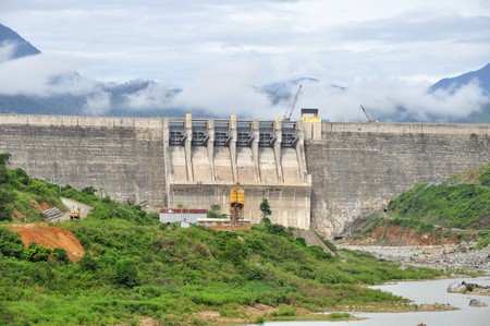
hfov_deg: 13.1
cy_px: 163
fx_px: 2141
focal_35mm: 158
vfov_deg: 8.7
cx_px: 245
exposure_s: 1/1250
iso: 800
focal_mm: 105
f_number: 9
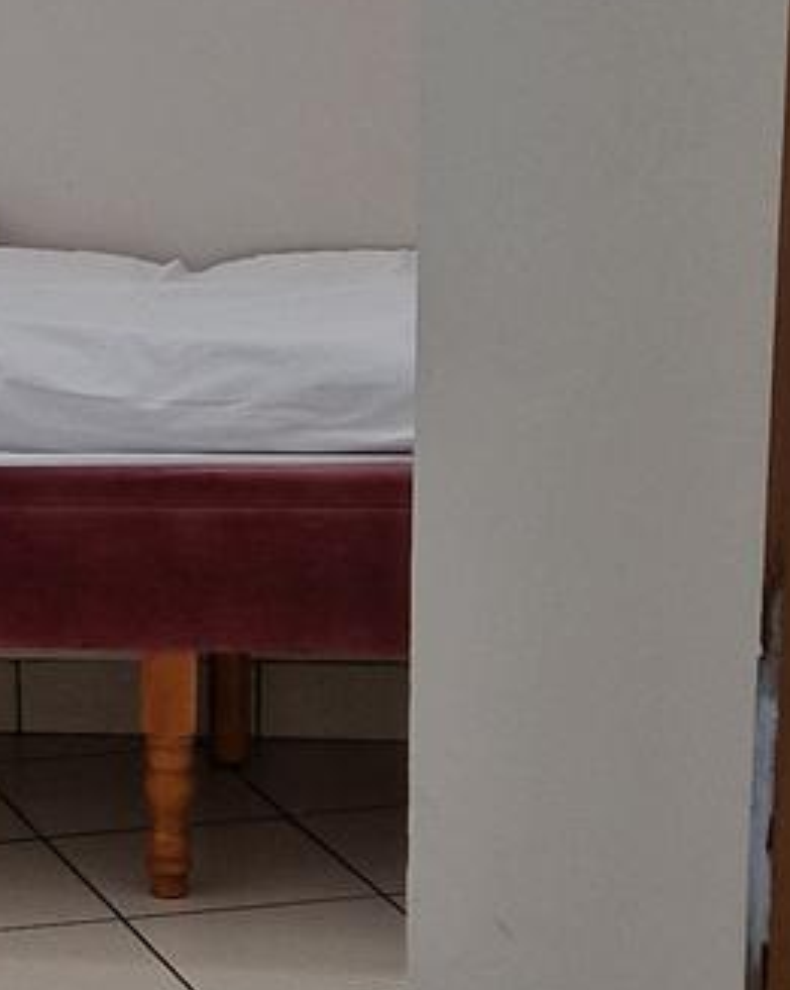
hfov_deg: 10.9
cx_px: -669
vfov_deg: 14.6
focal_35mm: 132
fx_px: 3863
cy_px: 587
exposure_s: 1/100
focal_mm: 5.4
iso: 64
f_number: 1.8
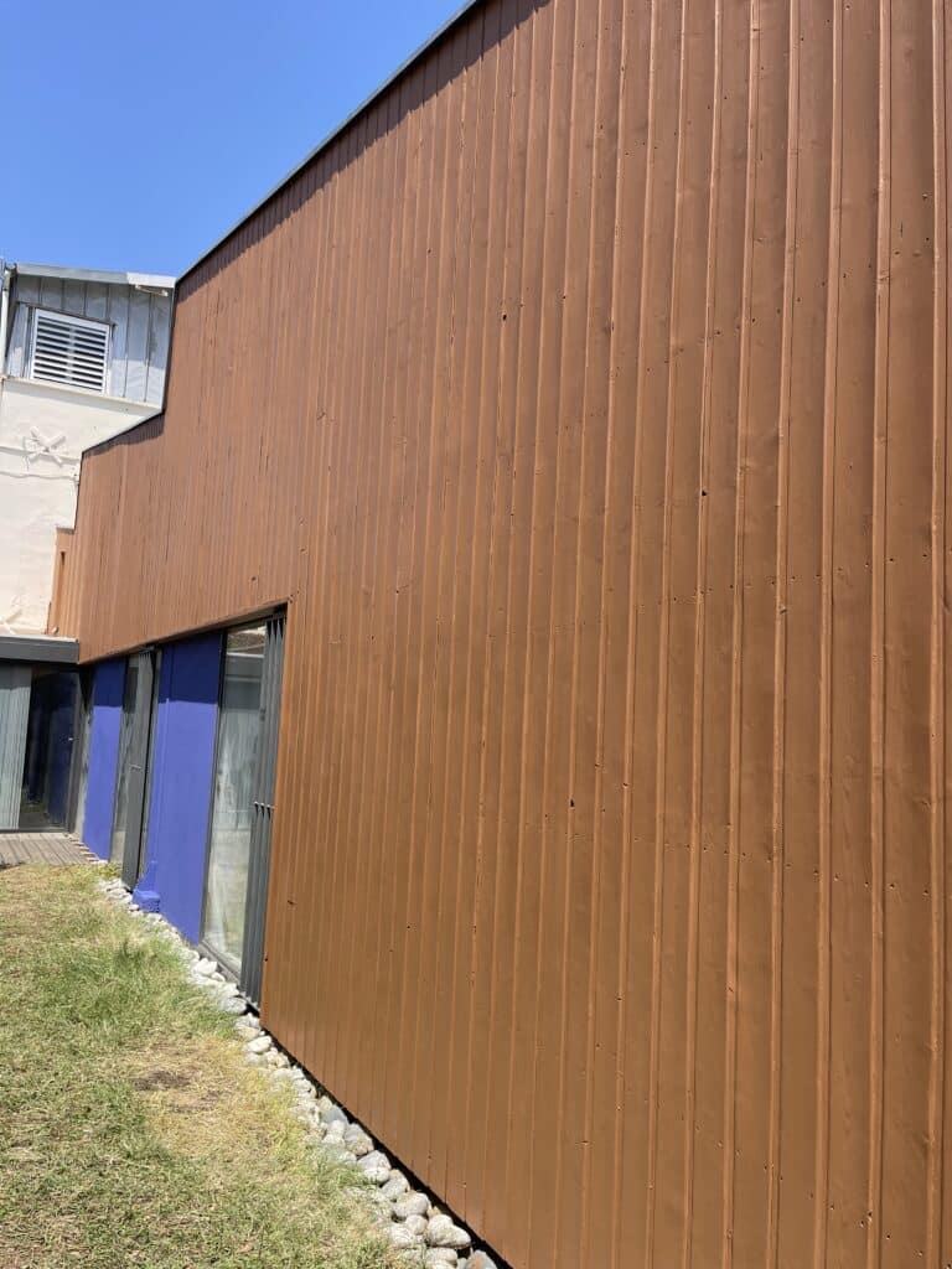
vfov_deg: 67.3
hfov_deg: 53.1
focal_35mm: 26
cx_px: 476
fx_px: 953
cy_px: 634
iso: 32
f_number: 1.6
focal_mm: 5.1
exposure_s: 1/2083
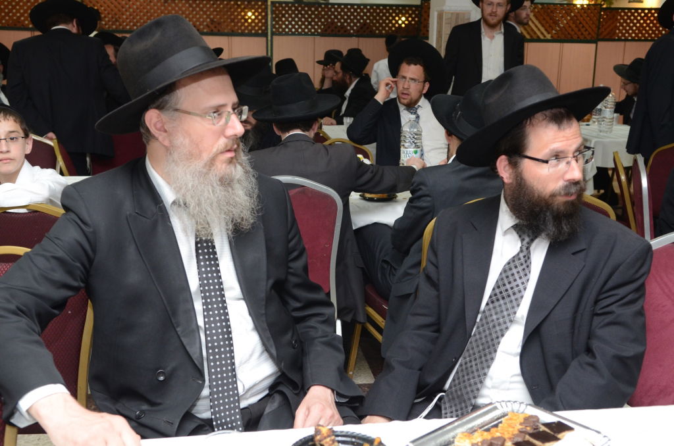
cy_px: 223
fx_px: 785
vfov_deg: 31.7
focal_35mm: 42
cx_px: 337
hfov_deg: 46.5
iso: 1000
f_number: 4.5
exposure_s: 1/125
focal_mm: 28
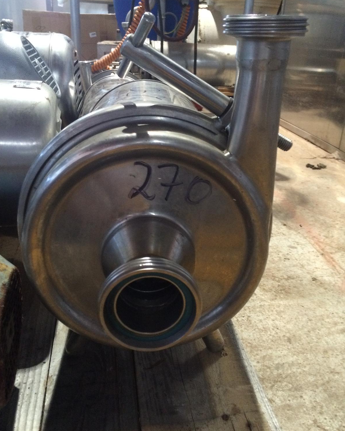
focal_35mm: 31
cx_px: 175
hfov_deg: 47.1
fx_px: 396
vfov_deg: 57.1
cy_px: 200
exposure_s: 1/15
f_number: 2.2
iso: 250
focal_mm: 4.15
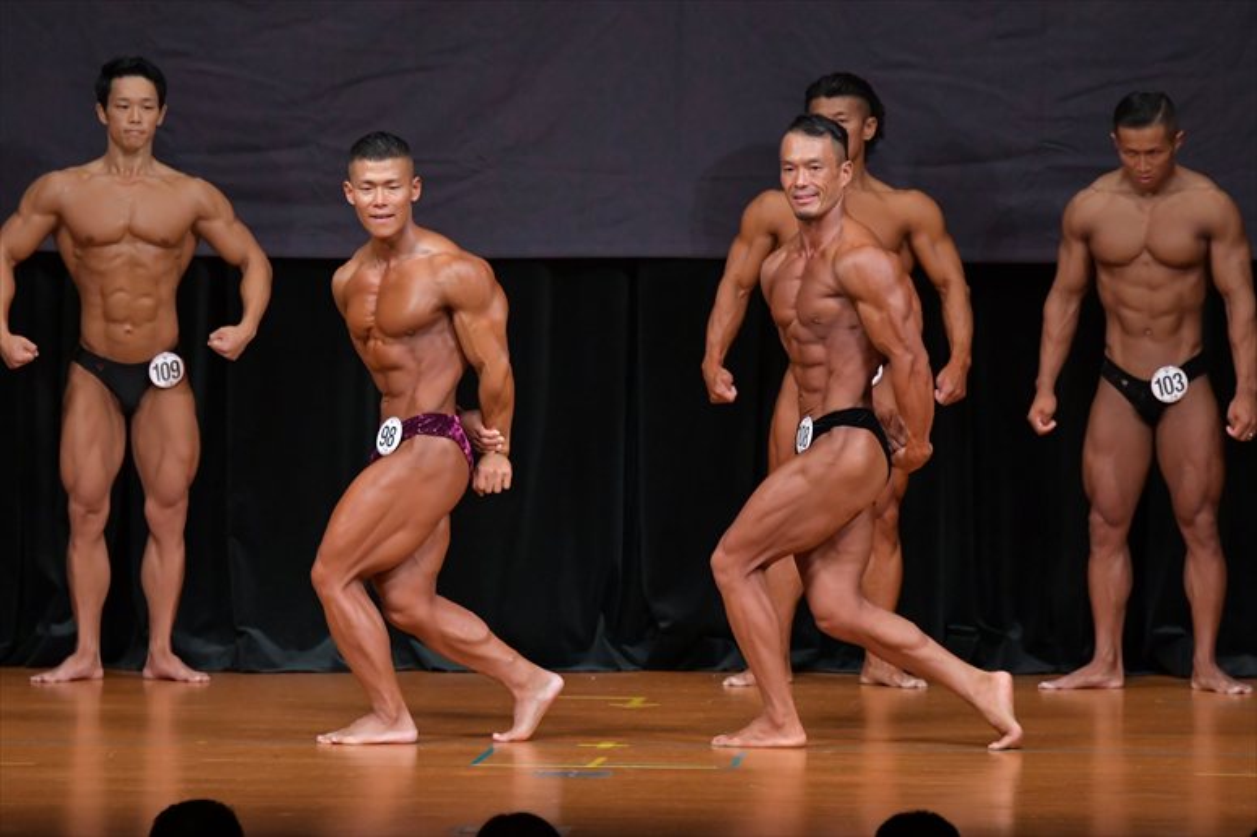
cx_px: 628
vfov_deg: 4.8
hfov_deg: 7.2
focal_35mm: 285
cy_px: 418
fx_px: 9947
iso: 4000
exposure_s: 1/400
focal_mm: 190
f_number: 5.6
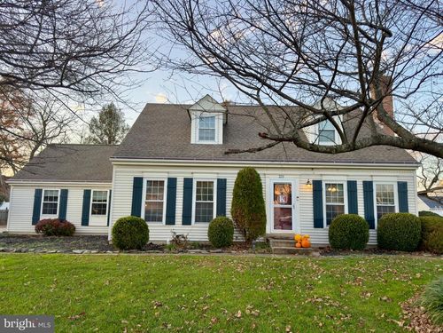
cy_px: 166
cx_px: 222
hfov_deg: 71.6
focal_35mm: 24
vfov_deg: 56.8
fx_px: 307
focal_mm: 6.76
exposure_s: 1/430
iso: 80
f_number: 1.78
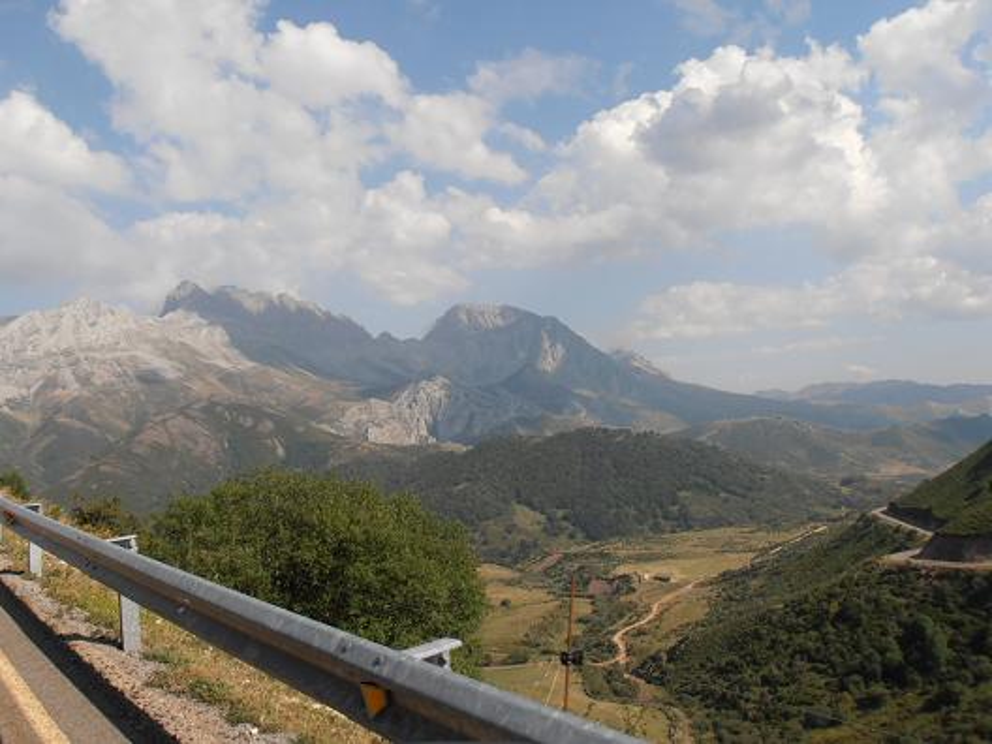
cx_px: 496
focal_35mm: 37
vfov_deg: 38.7
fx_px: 1060
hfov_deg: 50.1
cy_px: 372
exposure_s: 1/1250
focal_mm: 6.61
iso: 80
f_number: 3.9
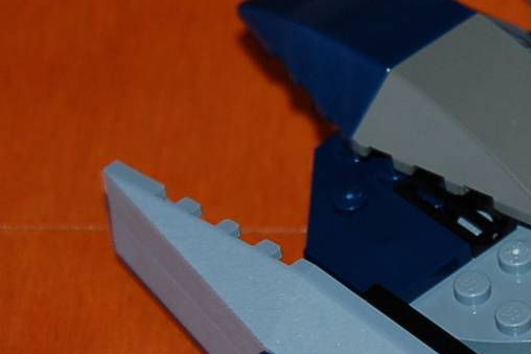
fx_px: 6213
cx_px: 602
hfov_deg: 4.9
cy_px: 252
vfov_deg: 3.3
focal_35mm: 421
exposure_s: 1/60
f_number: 5.6
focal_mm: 95
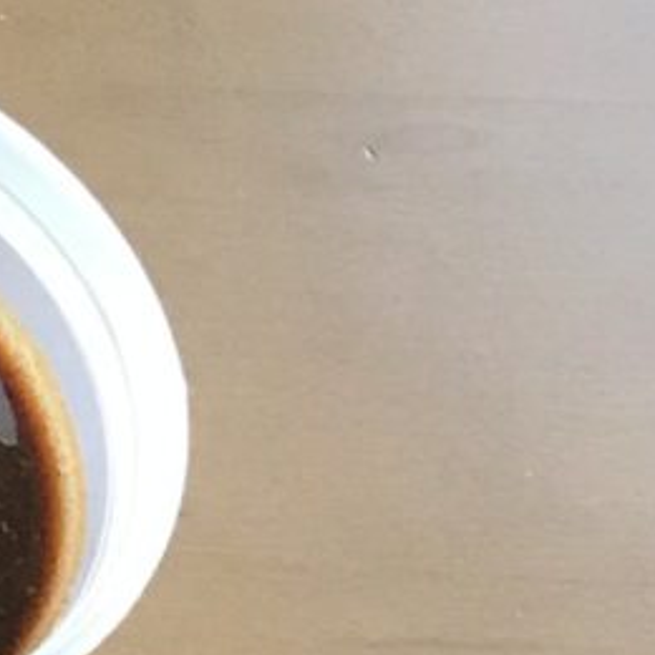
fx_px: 4174
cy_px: -451
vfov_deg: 8.7
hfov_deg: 7.3
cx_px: -1713
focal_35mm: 195
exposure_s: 1/30
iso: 25
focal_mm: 3.99
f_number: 1.8
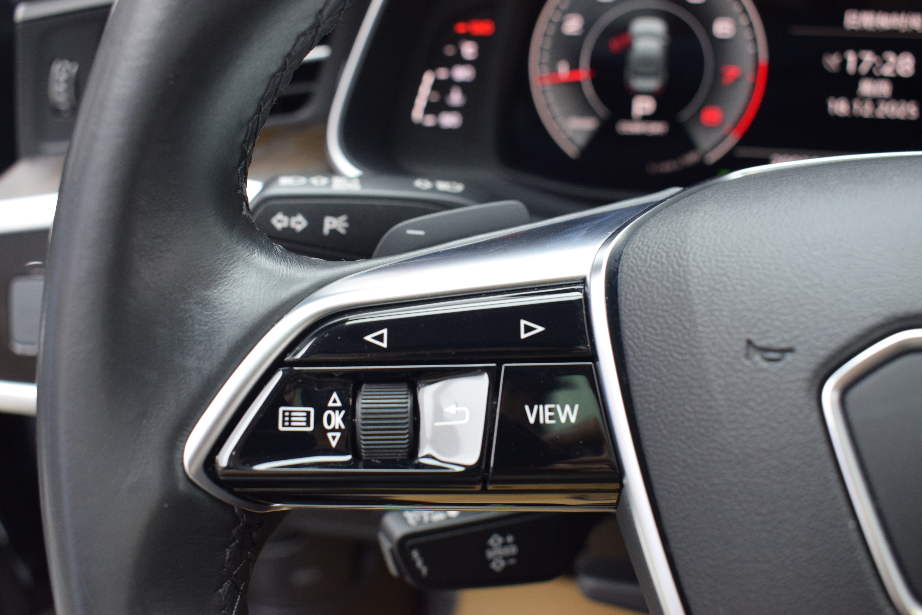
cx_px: 461
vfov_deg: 36.9
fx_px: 922
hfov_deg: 53.1
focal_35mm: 36
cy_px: 308
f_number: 5.6
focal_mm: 24
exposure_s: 1/40
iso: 1000
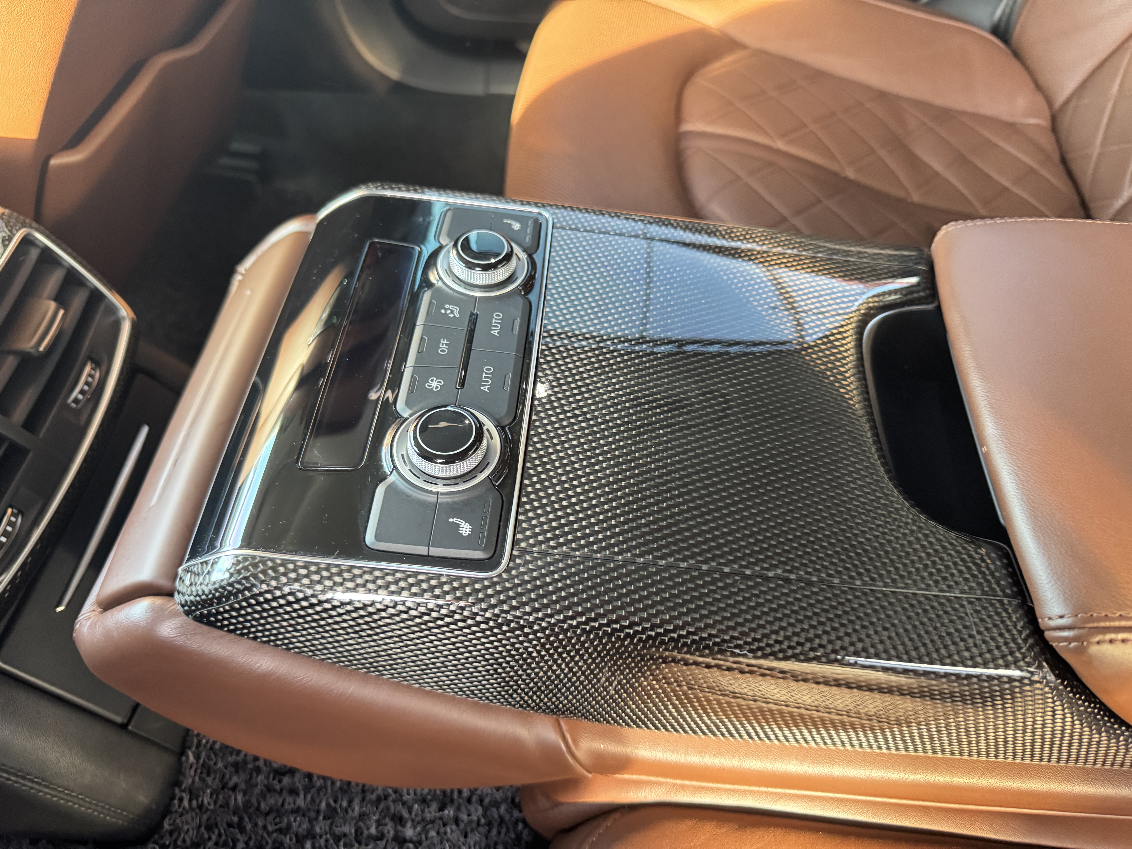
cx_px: 566
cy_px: 424
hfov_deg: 71.6
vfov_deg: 56.8
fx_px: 785
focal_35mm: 24
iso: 500
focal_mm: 6.76
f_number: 1.78
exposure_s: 1/60
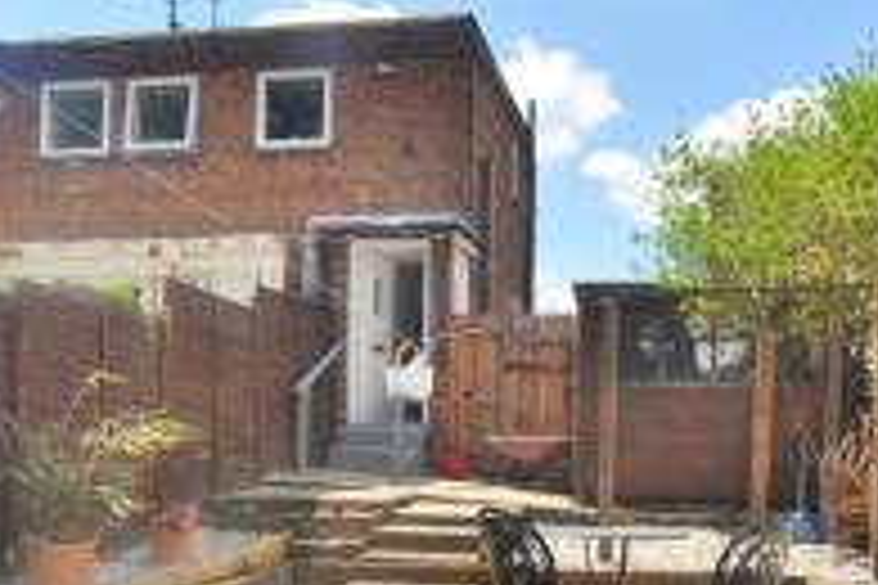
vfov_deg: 32.5
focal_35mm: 40
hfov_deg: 47.7
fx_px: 981
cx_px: 554
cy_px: 452
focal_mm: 11
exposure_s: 1/200
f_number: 11
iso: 200
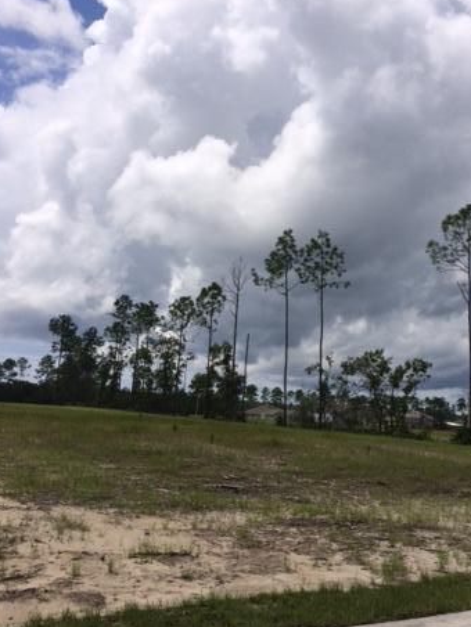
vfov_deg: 45.8
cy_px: 322
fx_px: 743
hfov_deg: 34.9
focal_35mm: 41
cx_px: 303
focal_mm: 4.15
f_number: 2.2
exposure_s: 1/5882
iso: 32
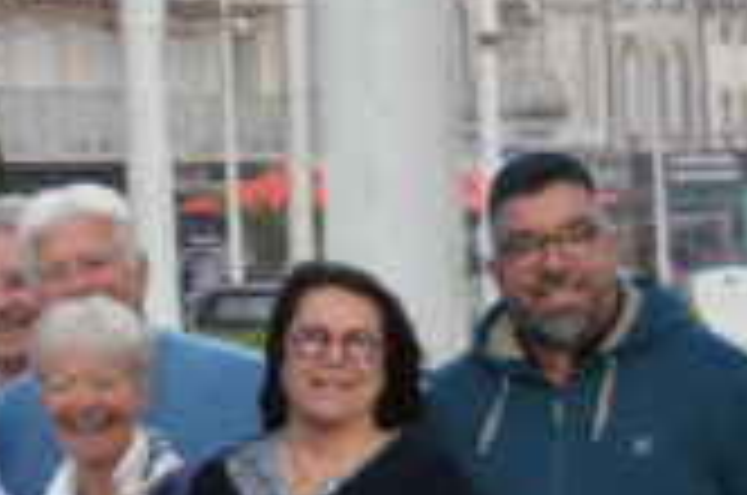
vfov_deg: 4.4
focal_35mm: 312
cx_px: -864
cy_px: 83
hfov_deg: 6.4
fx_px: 6462
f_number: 6.3
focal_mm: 46
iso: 200
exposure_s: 1/160
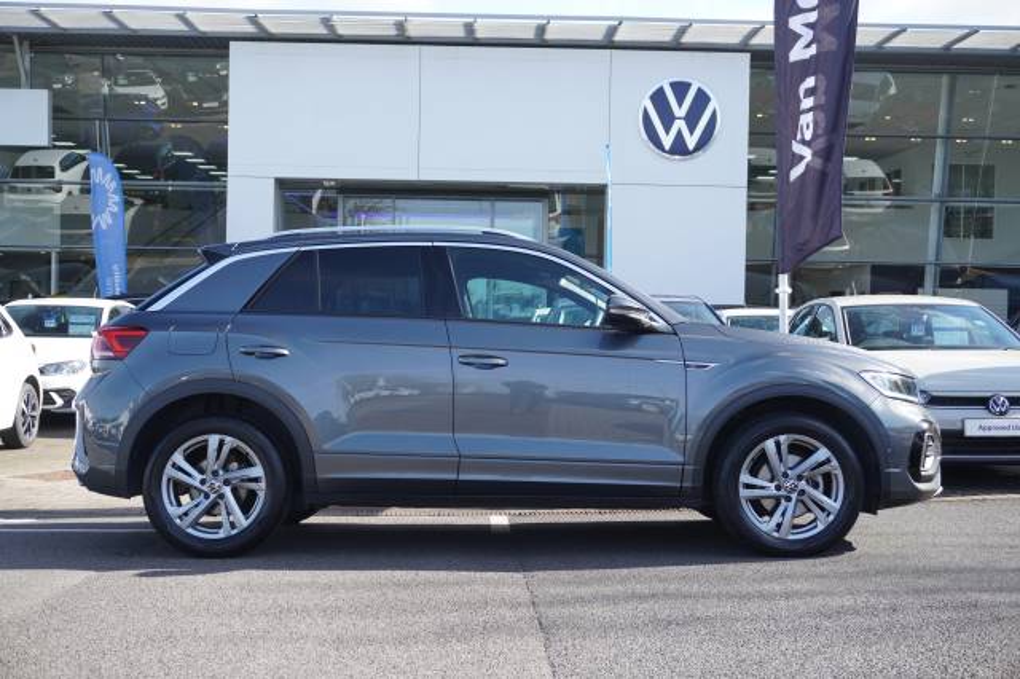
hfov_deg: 45.0
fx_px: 1232
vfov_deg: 30.8
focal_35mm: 44
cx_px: 510
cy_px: 340
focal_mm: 29
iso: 100
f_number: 5.6
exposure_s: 1/80
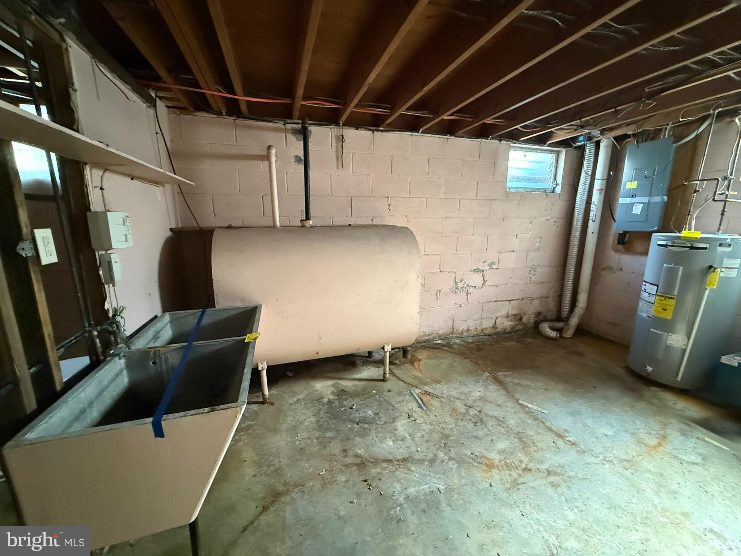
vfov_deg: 85.7
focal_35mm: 14
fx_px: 300
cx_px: 370
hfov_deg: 102.1
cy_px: 278
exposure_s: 1/60
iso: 1250
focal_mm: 2.22
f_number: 2.2
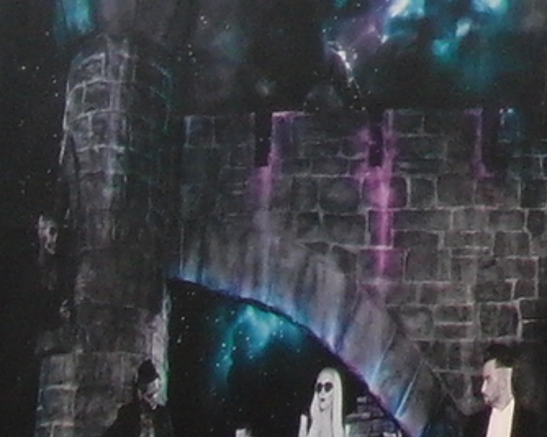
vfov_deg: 6.0
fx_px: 4030
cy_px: -622
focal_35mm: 249
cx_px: 1377
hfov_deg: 7.2
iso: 100
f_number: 3.6
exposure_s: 1/400
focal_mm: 6.42
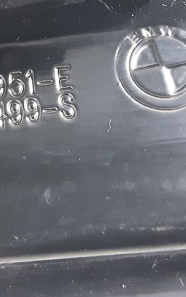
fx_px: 519
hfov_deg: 20.1
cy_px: 50
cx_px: 37
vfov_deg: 31.0
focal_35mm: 64
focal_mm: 2.91
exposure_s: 1/20
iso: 640
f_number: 1.9
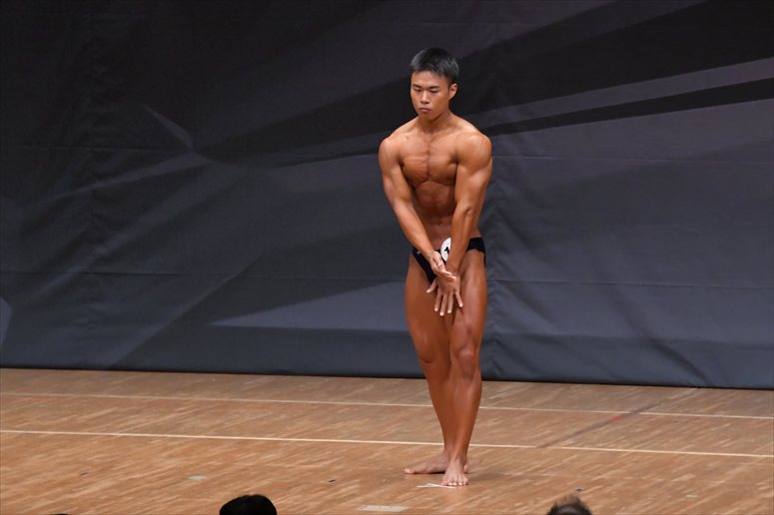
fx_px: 6125
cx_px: 387
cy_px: 258
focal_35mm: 285
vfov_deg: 4.8
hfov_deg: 7.2
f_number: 5.6
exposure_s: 1/400
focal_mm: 190
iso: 6400
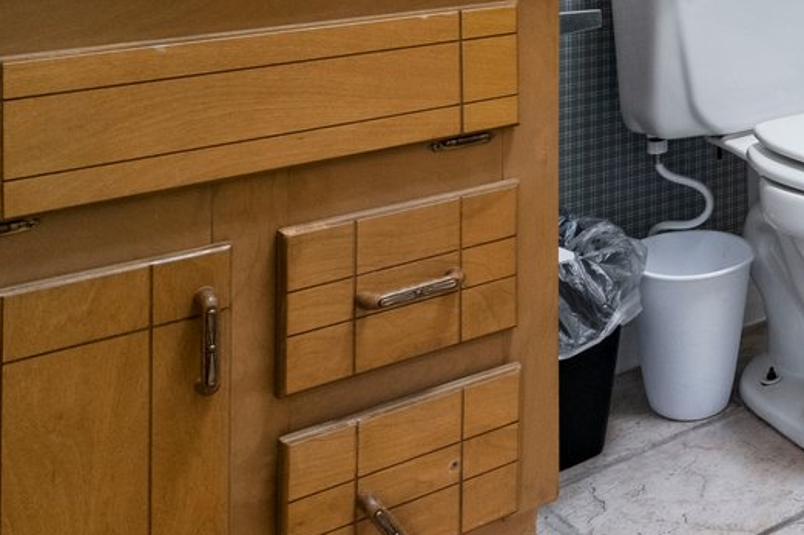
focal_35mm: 49
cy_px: -138
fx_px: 1094
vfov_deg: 24.4
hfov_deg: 27.6
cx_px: 1205
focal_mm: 10
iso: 800
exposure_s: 1/15
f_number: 8
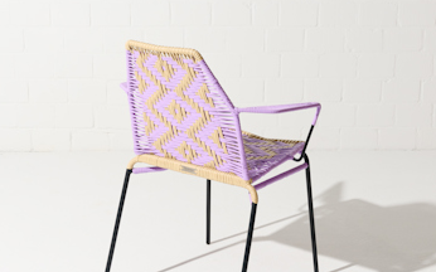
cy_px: 92
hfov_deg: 29.4
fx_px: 831
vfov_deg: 18.5
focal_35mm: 70
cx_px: 226
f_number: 8
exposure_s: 1/160
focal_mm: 44
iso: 400
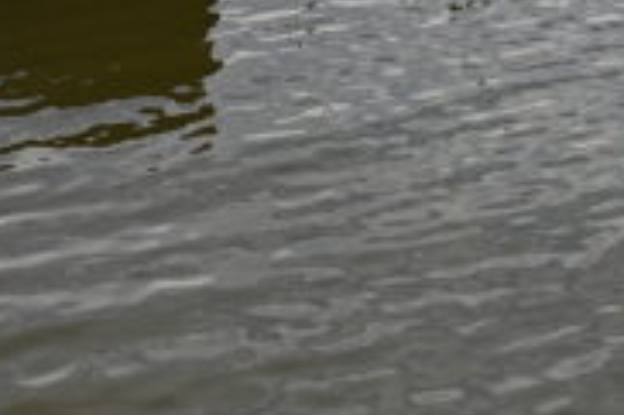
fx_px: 3412
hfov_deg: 9.7
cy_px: -343
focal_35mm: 197
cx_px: -648
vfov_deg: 6.8
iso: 100
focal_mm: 35
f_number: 2.8
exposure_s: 1/2500
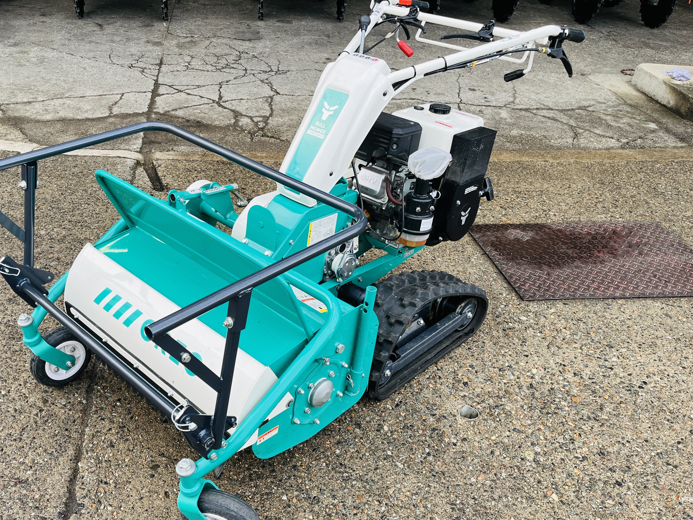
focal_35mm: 33
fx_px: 661
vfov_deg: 42.9
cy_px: 277
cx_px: 267
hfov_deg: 54.8
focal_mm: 5.1
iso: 50
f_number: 1.6
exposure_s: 1/122
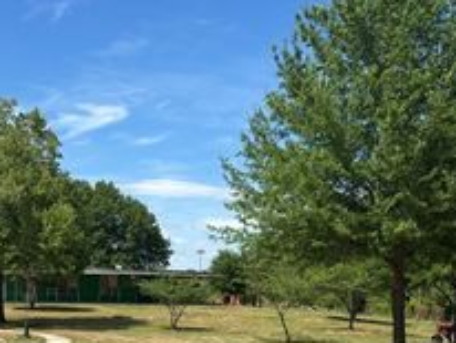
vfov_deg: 22.9
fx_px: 831
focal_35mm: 63
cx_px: 157
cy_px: 291
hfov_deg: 30.5
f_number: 1.6
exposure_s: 1/3205
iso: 50
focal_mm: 5.96
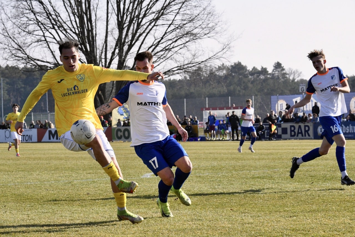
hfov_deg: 16.4
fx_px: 1232
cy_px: 118
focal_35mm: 125
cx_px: 178
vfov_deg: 11.0
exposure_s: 1/1600
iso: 2500
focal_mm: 125
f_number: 13
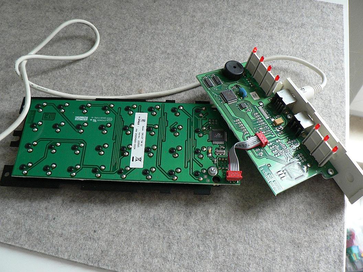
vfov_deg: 39.7
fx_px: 378
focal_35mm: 36
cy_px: 136
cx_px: 182
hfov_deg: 51.4
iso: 200
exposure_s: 1/30
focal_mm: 6
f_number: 2.8
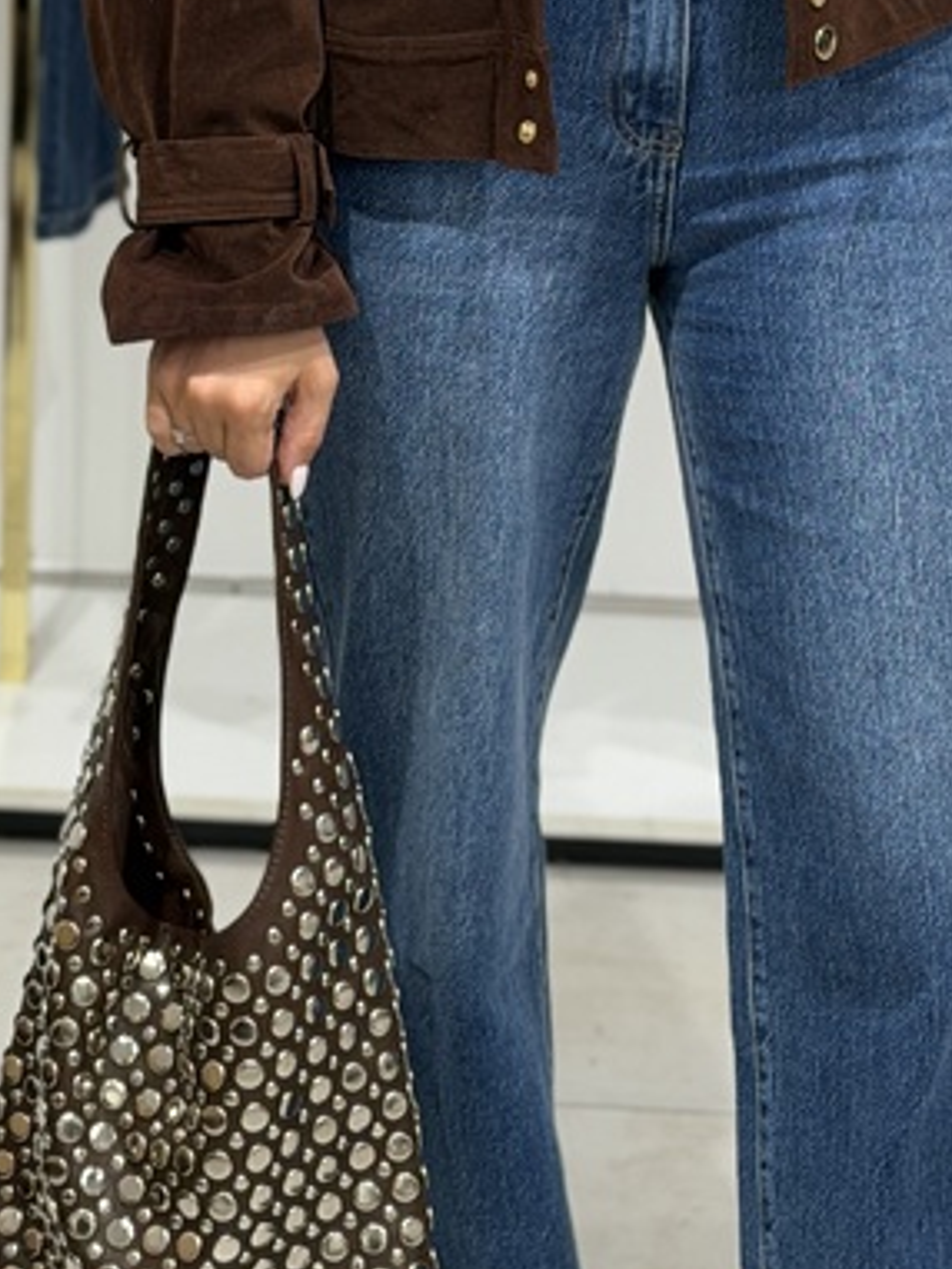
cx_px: 486
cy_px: 173
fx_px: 4654
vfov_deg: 15.4
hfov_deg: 11.7
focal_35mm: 127
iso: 64
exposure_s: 1/121
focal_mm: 6.76
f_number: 1.78
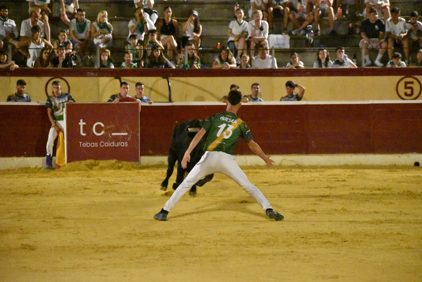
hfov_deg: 11.0
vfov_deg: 7.3
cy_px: 141
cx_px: 211
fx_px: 2198
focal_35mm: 188
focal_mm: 125
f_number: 5
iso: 25600
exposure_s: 1/400
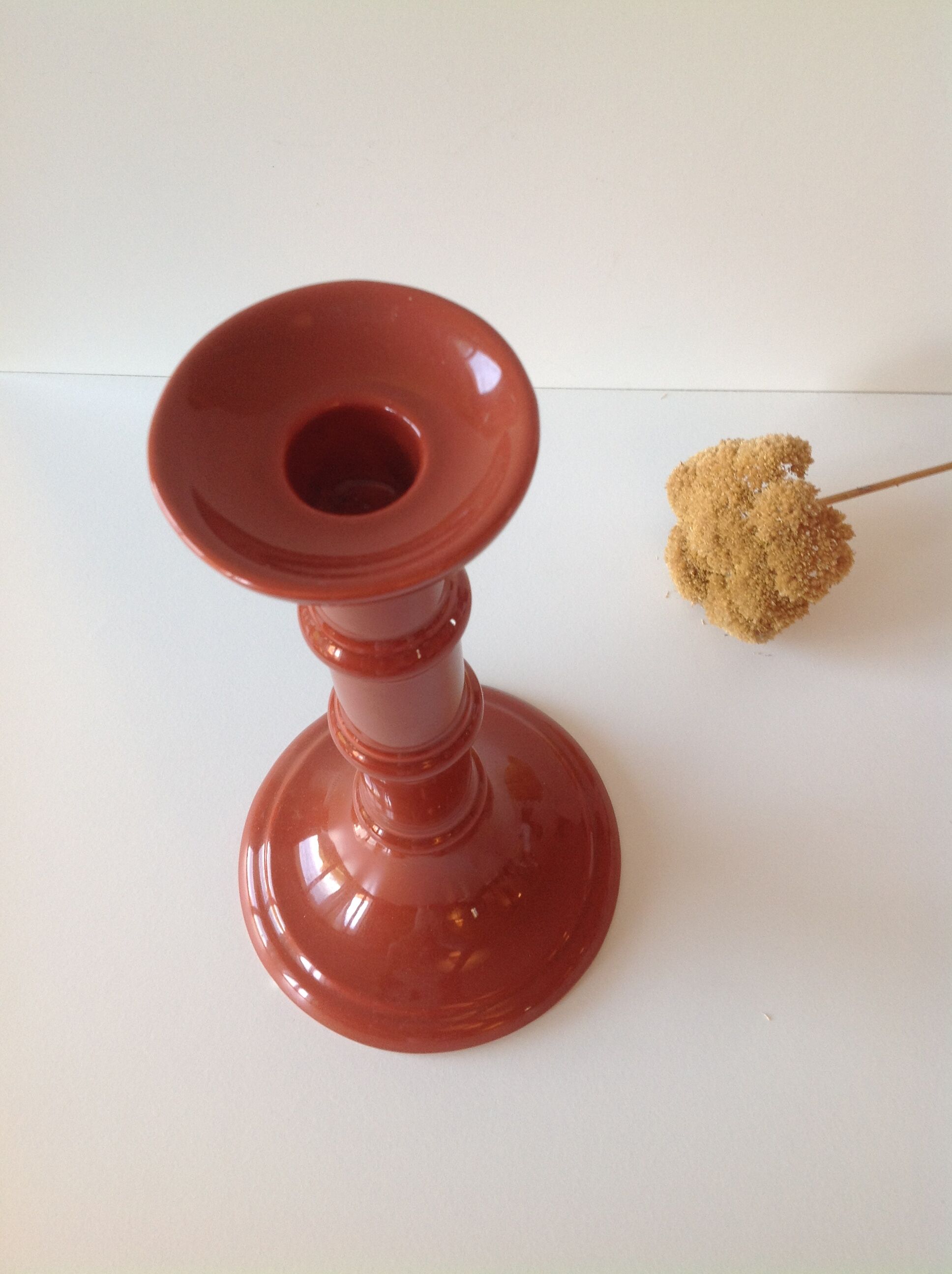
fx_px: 1287
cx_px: 476
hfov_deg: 40.6
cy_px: 637
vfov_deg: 52.7
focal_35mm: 35
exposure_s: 1/25
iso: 50
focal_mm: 4.28
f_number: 2.4
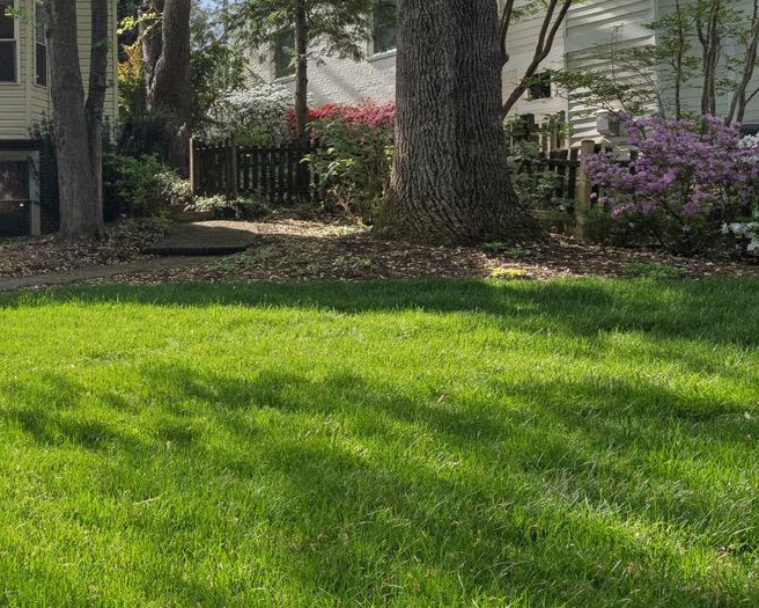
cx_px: -311
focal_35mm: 44
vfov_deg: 34.3
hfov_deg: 29.9
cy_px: 232
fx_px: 980
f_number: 7.1
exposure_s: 1/1600
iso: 1250
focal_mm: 14.9
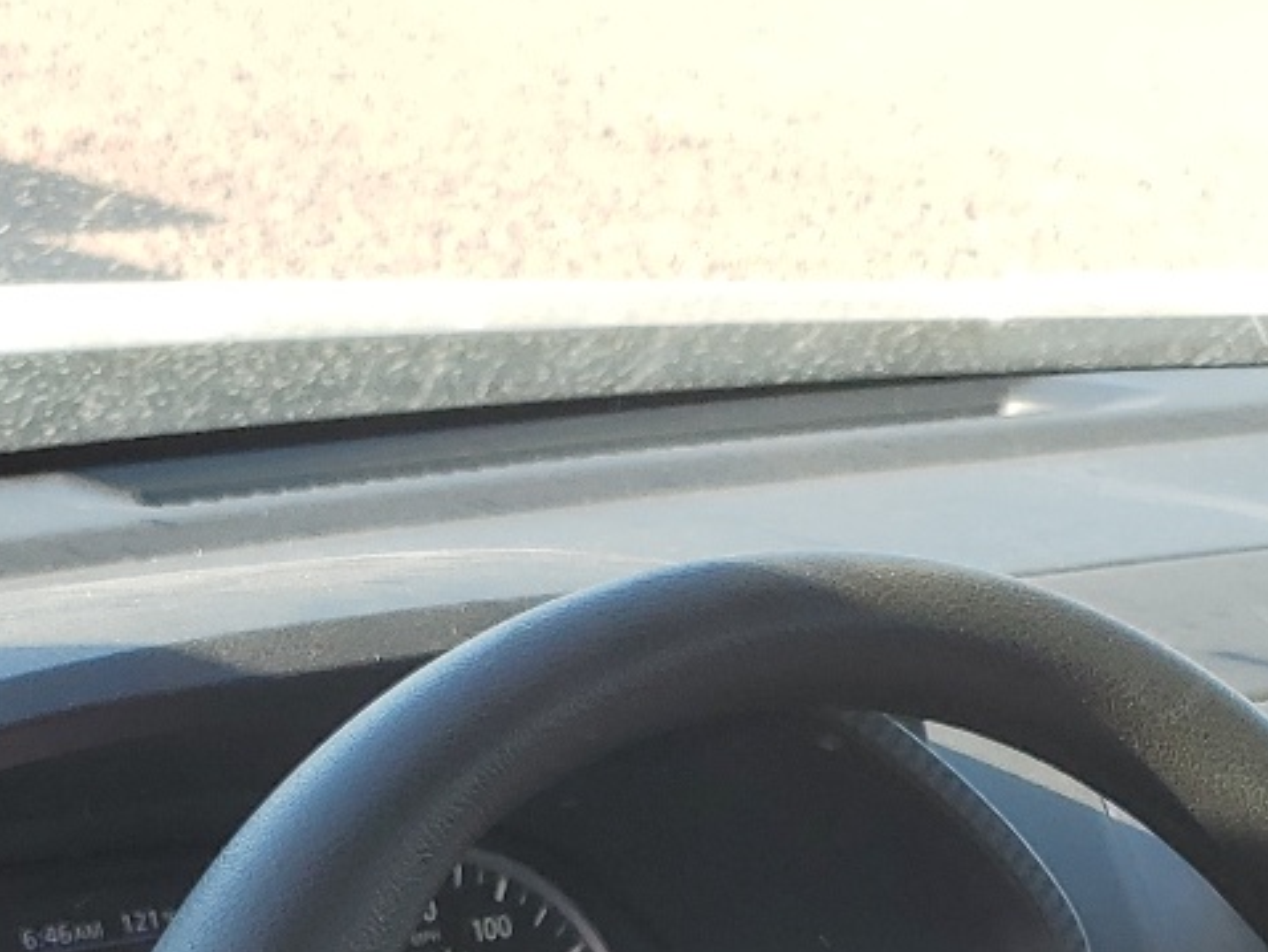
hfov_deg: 22.5
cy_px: 1533
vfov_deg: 15.4
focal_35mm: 87
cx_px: 735
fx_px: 3188
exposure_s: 1/385
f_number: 1.5
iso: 50
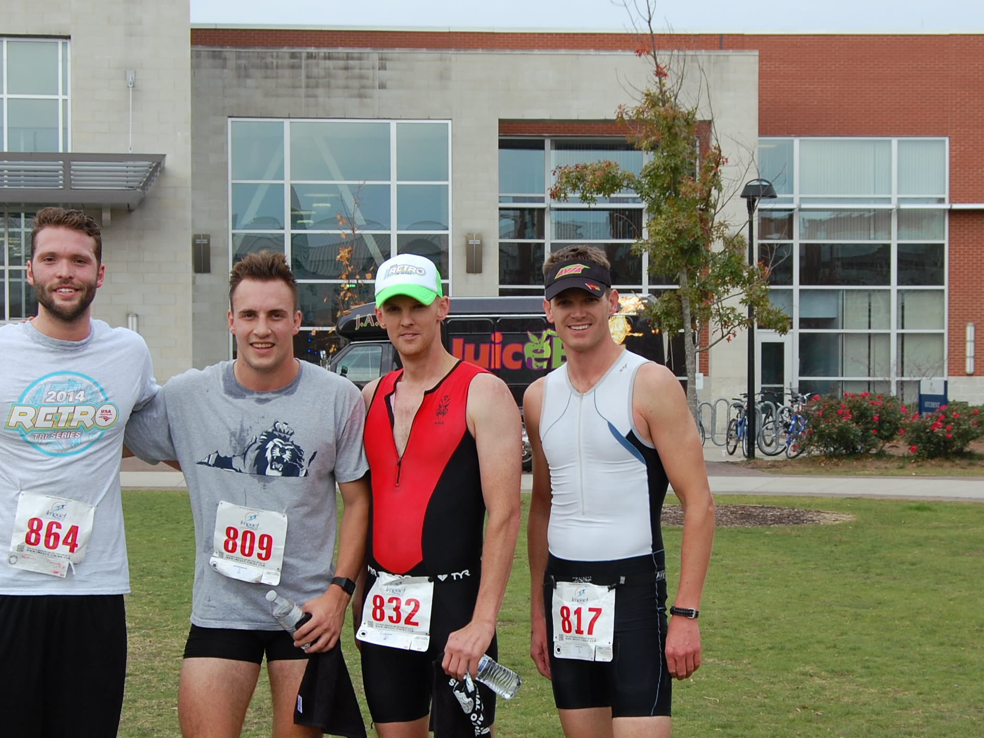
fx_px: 2040
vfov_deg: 20.5
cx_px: 516
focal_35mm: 72
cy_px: 441
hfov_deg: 27.1
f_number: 8
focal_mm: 31
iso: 200
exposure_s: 1/250
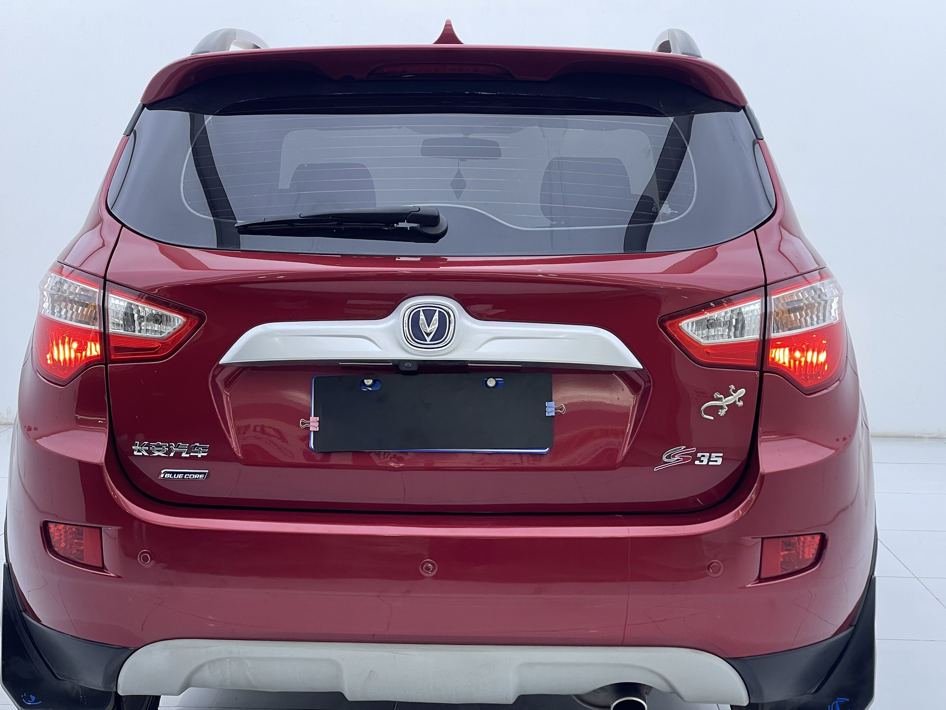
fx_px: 1722
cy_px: 412
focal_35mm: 63
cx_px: 441
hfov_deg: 30.7
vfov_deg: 23.3
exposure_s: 1/100
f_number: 2
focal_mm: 6
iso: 25
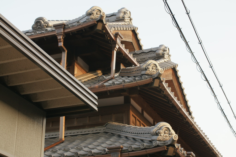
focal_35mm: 75
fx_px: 491
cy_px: 78
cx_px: 118
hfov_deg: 27.0
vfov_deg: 18.2
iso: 200
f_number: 6.3
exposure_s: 1/125
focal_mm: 50
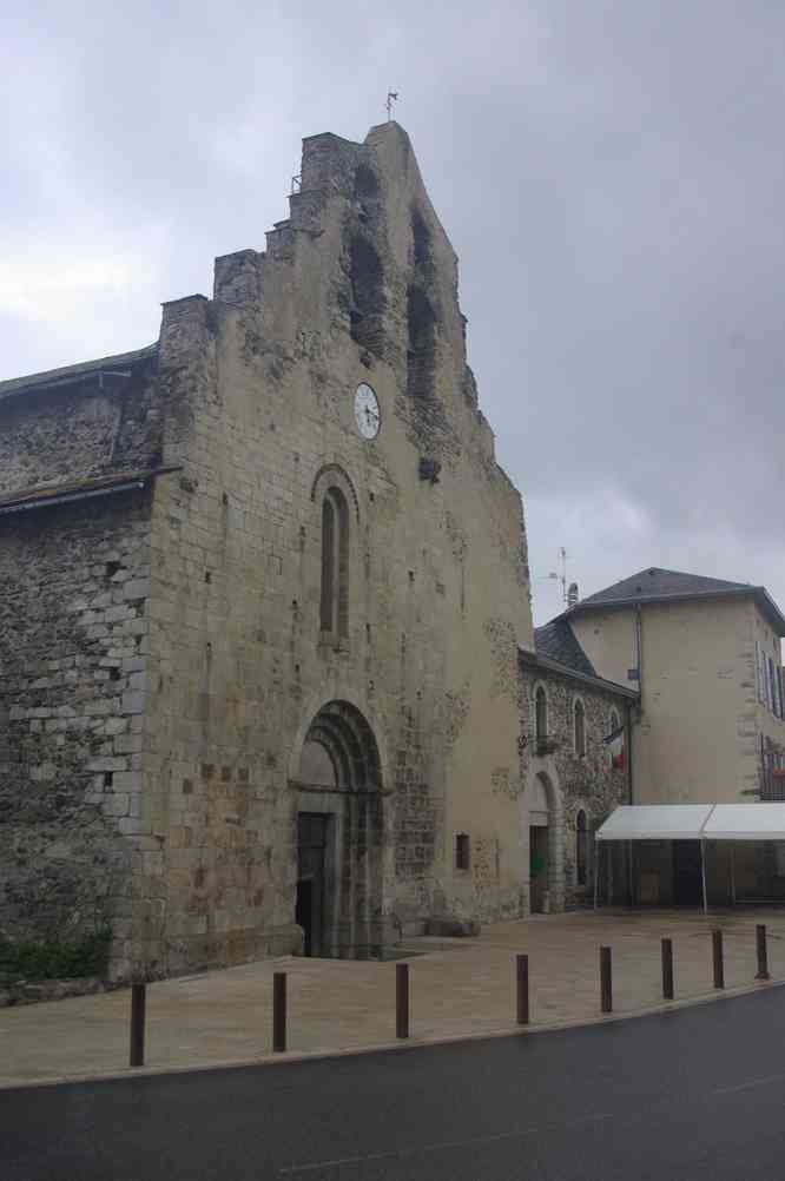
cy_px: 590
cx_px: 392
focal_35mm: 36
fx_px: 1180
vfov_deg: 53.2
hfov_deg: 36.8
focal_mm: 24
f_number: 6.7
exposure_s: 1/125
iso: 100
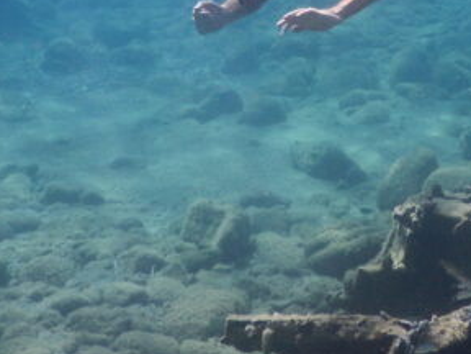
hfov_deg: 29.4
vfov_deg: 22.5
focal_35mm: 64
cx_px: 389
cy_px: 59
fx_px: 871
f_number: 2.8
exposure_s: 1/800
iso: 125
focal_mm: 4.3
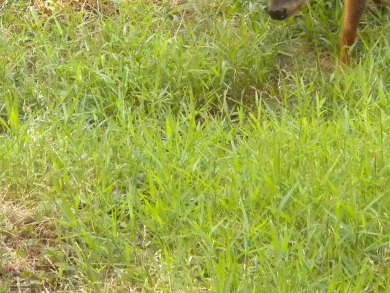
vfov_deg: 6.9
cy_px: -10
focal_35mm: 214
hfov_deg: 9.2
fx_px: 2411
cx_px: 134
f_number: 5.1
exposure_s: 1/202
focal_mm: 15
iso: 400
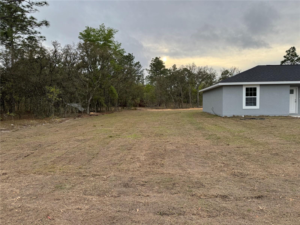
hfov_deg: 71.6
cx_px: 150
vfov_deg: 56.8
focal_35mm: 24
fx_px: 208
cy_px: 112
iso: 80
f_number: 1.78
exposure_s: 1/832
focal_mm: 6.76
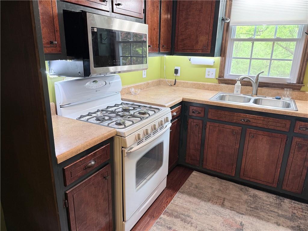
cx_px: 154
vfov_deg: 56.8
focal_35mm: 24
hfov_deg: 71.6
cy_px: 116
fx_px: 214
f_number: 1.78
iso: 125
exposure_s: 1/60
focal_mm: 6.76
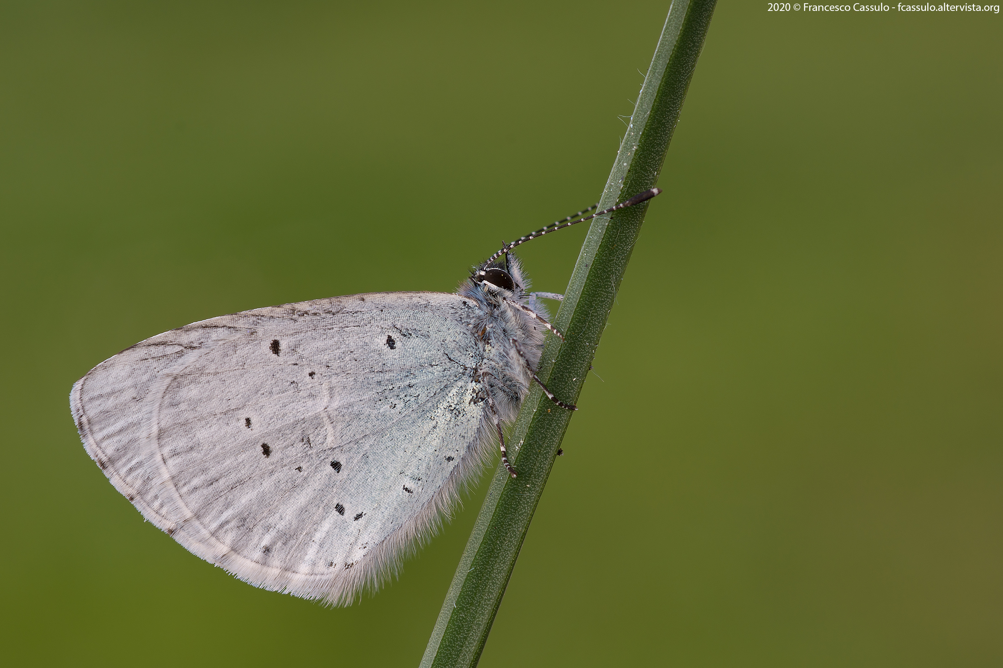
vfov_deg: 15.2
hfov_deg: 22.6
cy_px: 334
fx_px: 2507
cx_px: 502
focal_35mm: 90
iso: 100
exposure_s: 1/10
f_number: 11
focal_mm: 60
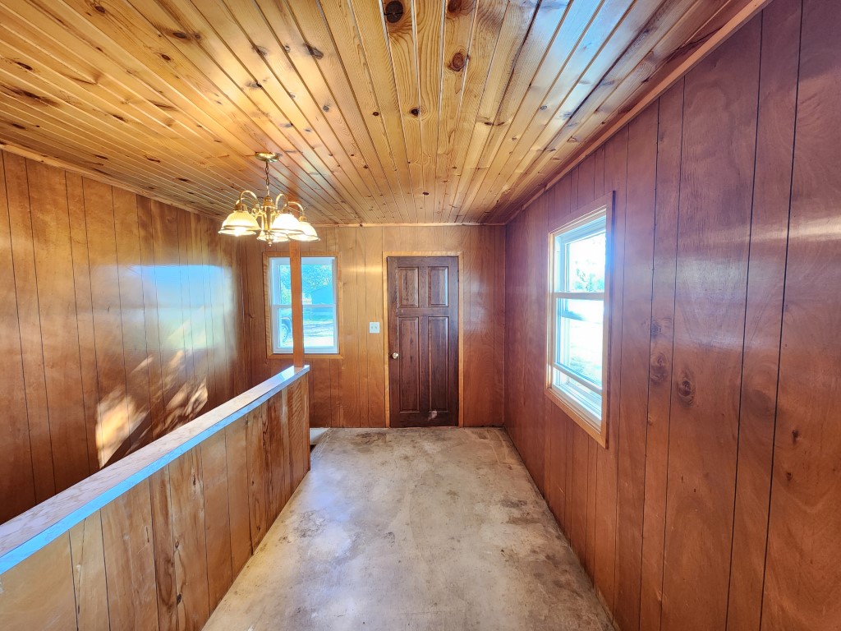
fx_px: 316
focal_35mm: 13
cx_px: 420
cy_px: 316
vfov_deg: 89.9
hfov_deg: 106.2
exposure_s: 1/40
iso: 400
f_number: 2.2
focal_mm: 2.2
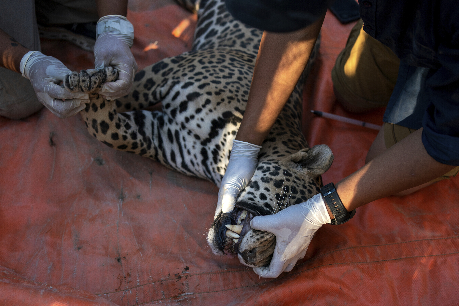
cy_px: 153
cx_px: 230
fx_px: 446
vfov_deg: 37.9
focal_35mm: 35
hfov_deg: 54.4
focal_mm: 35
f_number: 2.8
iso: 200
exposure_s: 1/320
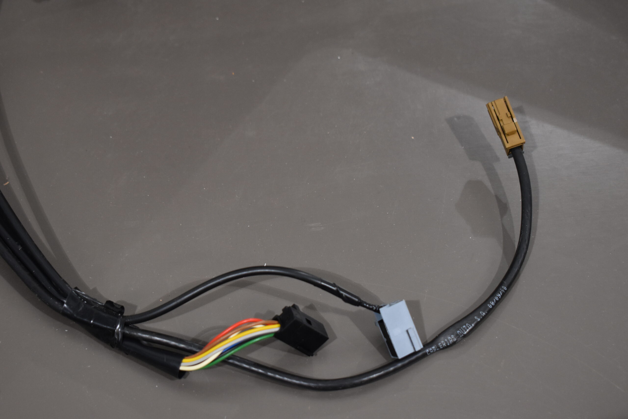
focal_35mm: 69
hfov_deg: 29.2
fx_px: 1204
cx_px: 314
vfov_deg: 19.7
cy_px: 210
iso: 1000
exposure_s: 1/125
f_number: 5.3
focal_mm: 46
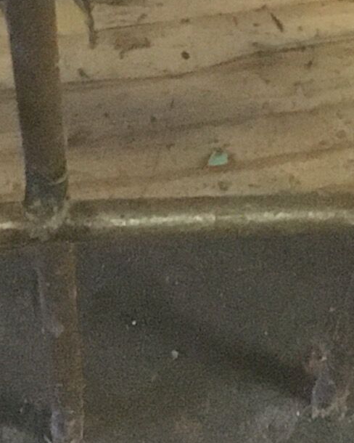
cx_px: 250
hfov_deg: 8.3
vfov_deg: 9.5
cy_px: -515
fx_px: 2449
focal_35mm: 187
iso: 320
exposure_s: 1/17
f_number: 2.2
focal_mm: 4.15
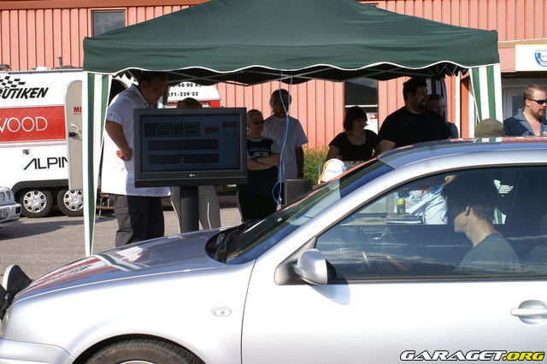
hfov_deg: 33.4
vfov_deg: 22.6
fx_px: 911
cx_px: 274
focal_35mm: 60
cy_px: 182
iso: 100
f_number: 13
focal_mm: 40
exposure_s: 1/125
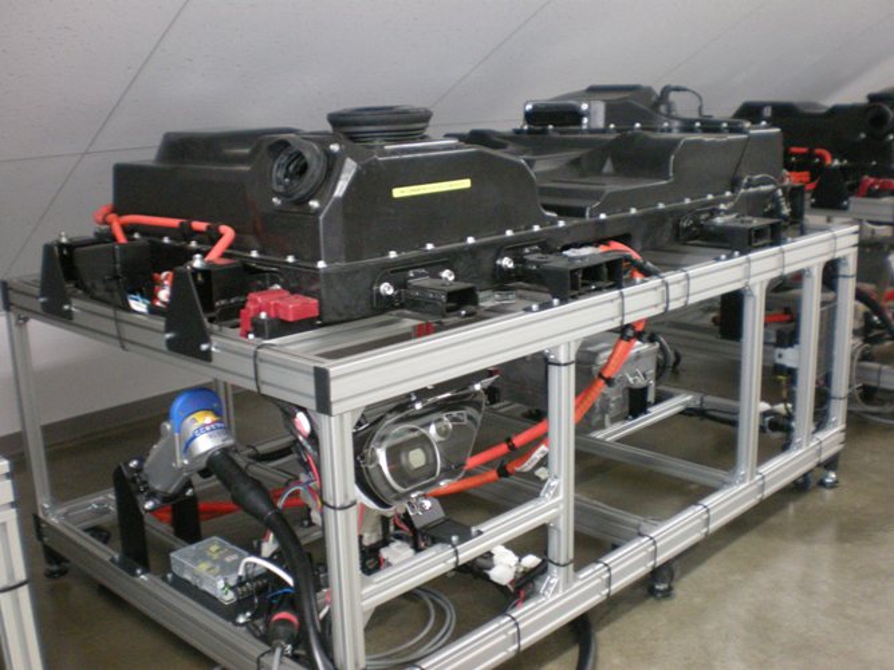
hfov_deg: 49.0
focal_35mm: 38
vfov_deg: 37.7
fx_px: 981
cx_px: 447
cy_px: 335
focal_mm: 6.3
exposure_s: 1/15
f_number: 3.1
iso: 400
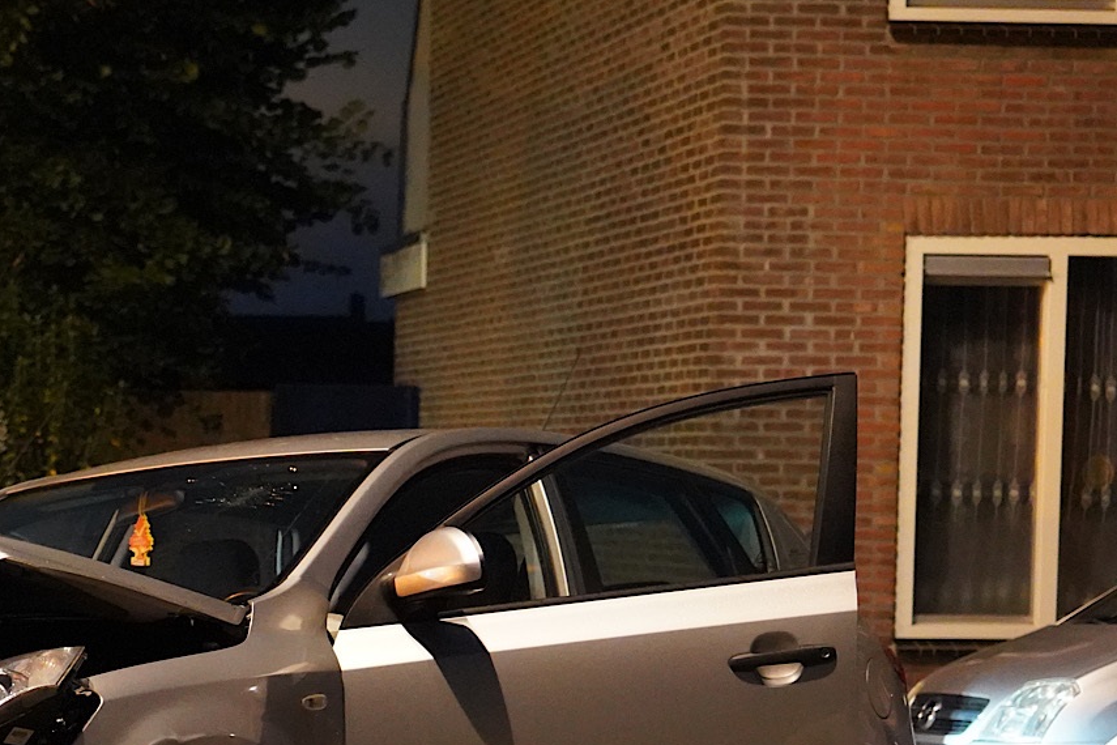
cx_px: -65
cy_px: 742
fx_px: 3413
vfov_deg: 12.3
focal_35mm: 110
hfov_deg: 18.0
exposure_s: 1/30
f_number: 4
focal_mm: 49
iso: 12800
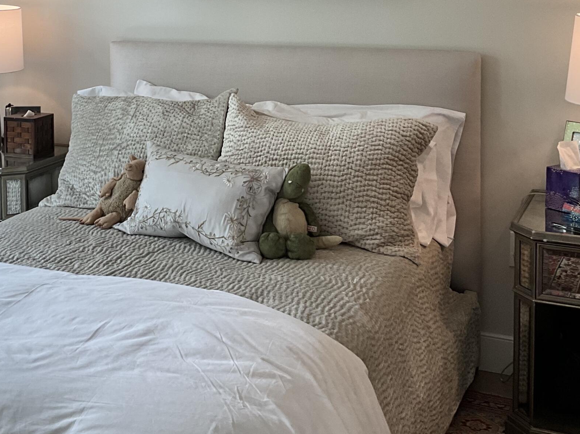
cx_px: 200
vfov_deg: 25.7
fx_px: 921
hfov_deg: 34.7
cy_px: 45
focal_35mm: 55
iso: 50
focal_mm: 3
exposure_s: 1/120
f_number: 1.8
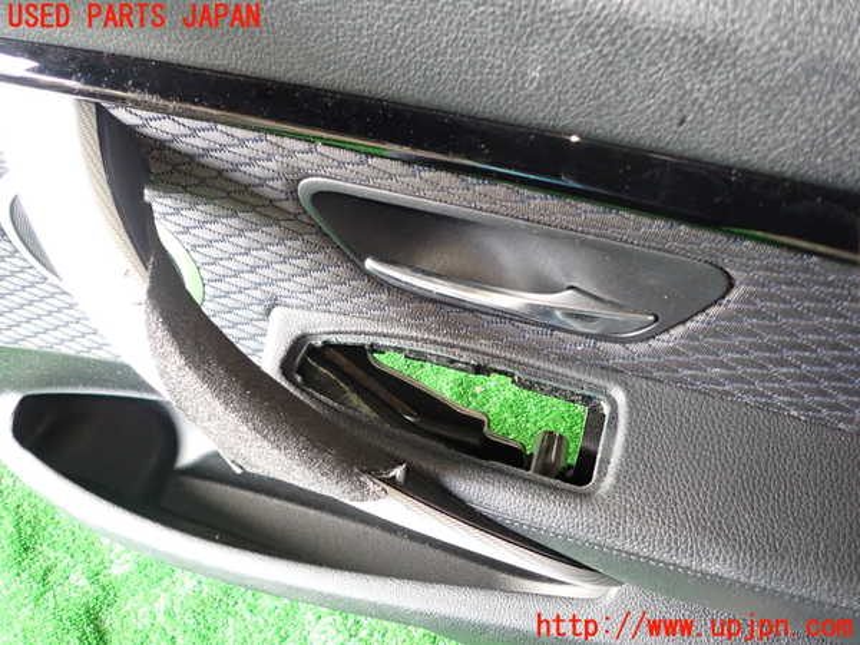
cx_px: 430
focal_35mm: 25
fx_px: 621
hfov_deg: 69.4
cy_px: 322
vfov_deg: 54.9
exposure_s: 1/30
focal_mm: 4.5
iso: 320
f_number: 2
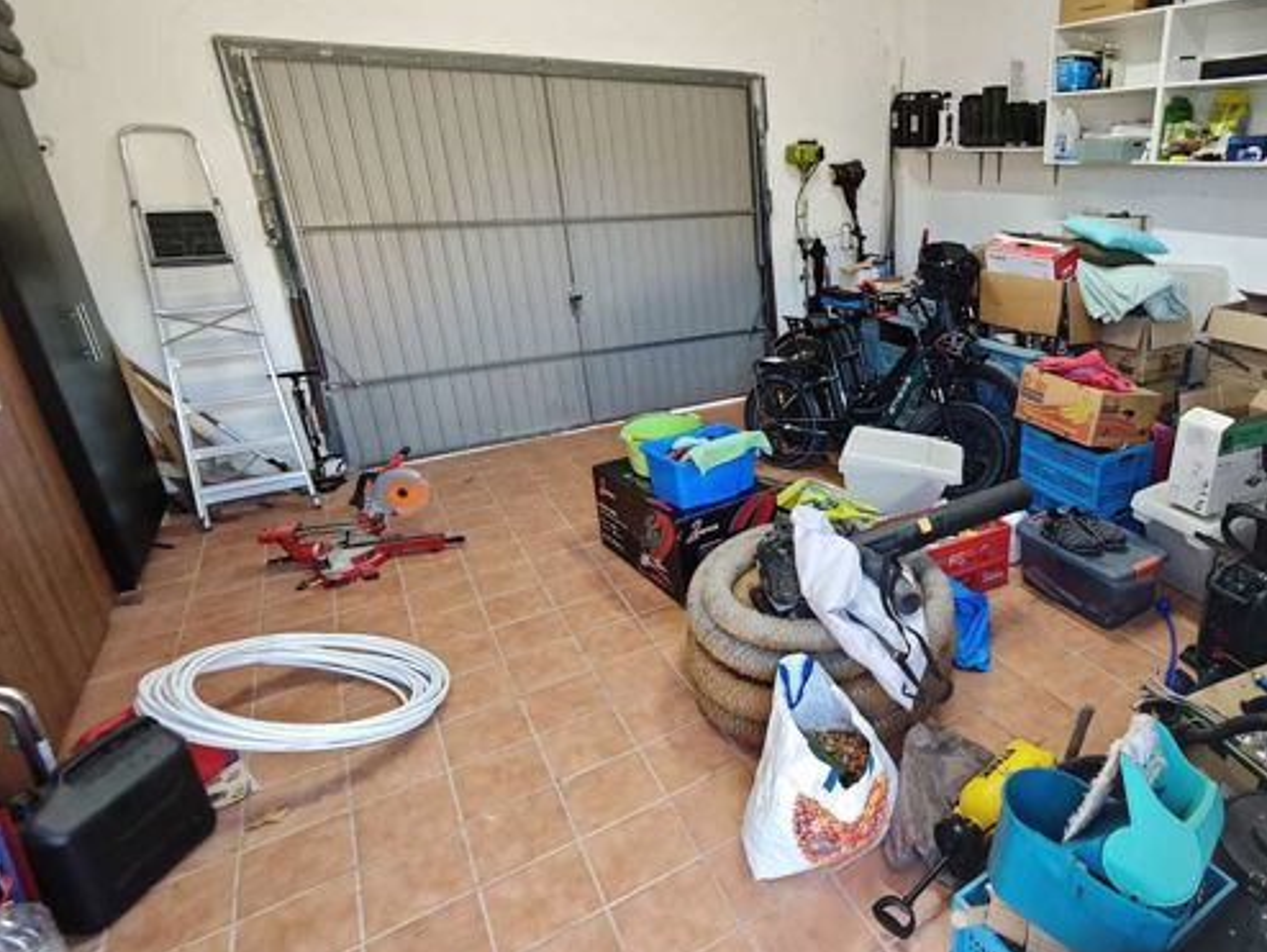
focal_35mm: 20
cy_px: 449
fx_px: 732
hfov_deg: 77.4
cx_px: 902
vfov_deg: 66.0
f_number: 2.2
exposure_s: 1/50
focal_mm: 2.16
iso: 800
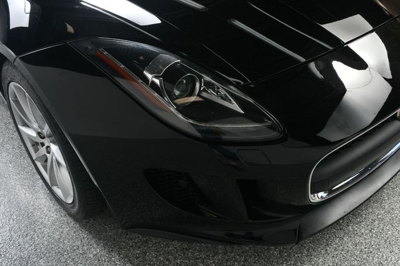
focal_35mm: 36
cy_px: 133
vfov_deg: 36.8
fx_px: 400
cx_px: 200
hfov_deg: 53.2
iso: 100
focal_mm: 24
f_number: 8
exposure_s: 1/160
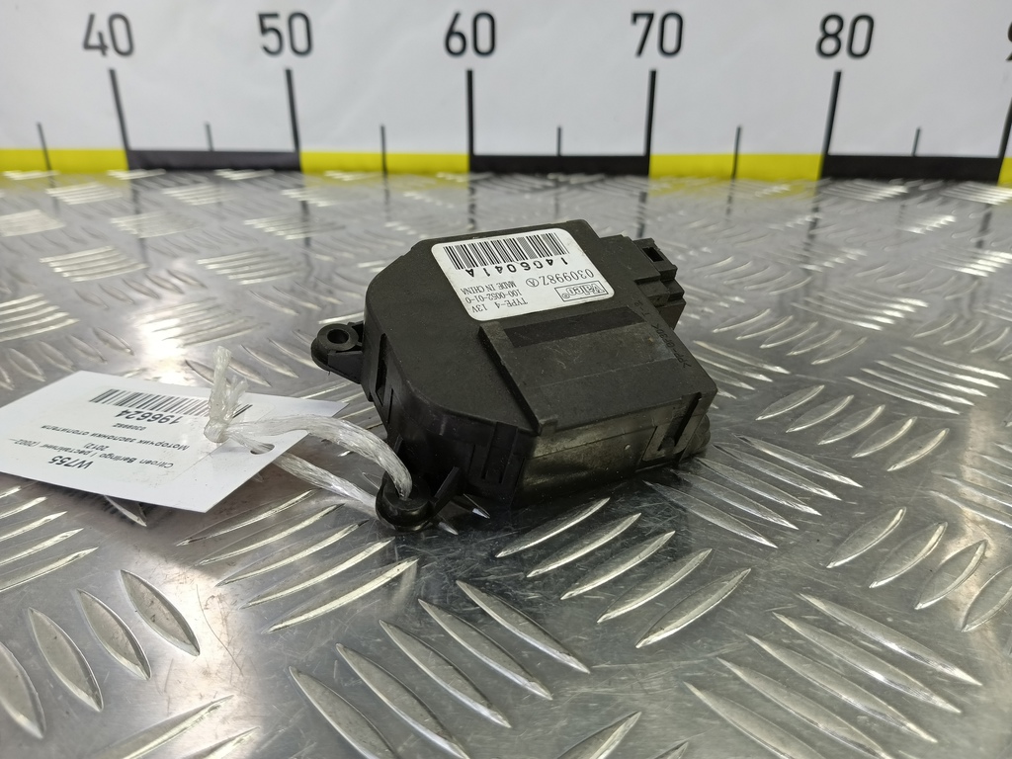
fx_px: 672
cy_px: 380
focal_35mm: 23
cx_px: 506
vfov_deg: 58.9
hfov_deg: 73.9
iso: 126
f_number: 1.6
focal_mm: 4.11
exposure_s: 1/50
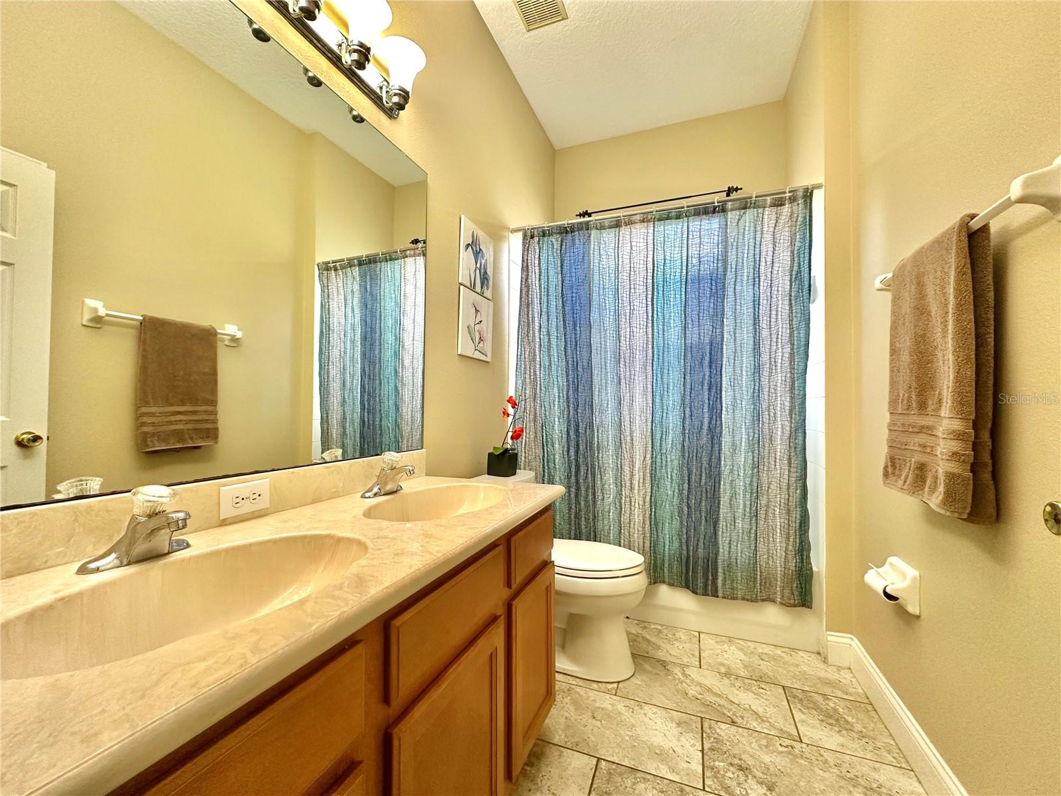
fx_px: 429
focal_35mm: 14
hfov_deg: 102.1
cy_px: 398
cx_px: 530
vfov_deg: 85.7
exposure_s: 1/120
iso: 250
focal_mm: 2.22
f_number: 2.2
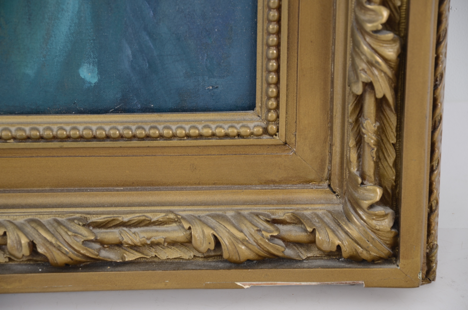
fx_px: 2043
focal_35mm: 158
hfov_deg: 13.1
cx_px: 234
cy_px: 155
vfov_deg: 8.7
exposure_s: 1/80
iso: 200
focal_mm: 105
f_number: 6.3
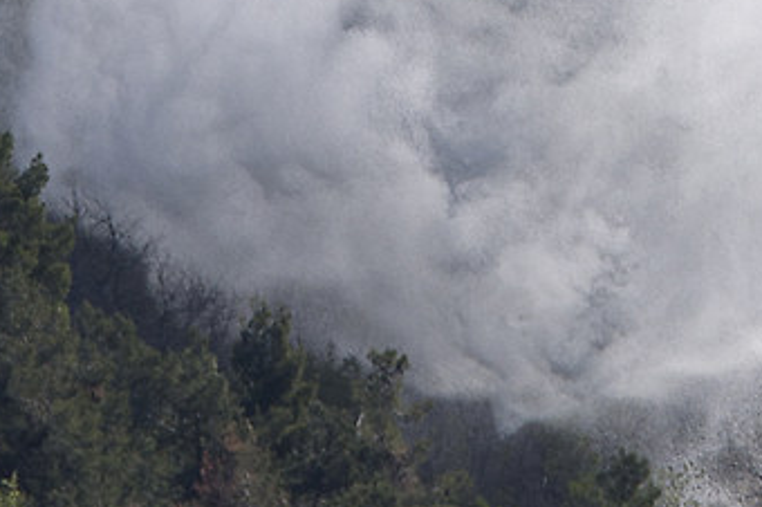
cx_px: 576
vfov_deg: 0.7
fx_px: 39216
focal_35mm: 1855
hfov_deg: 1.1
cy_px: -787
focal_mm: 175
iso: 100
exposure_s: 1/400
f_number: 8
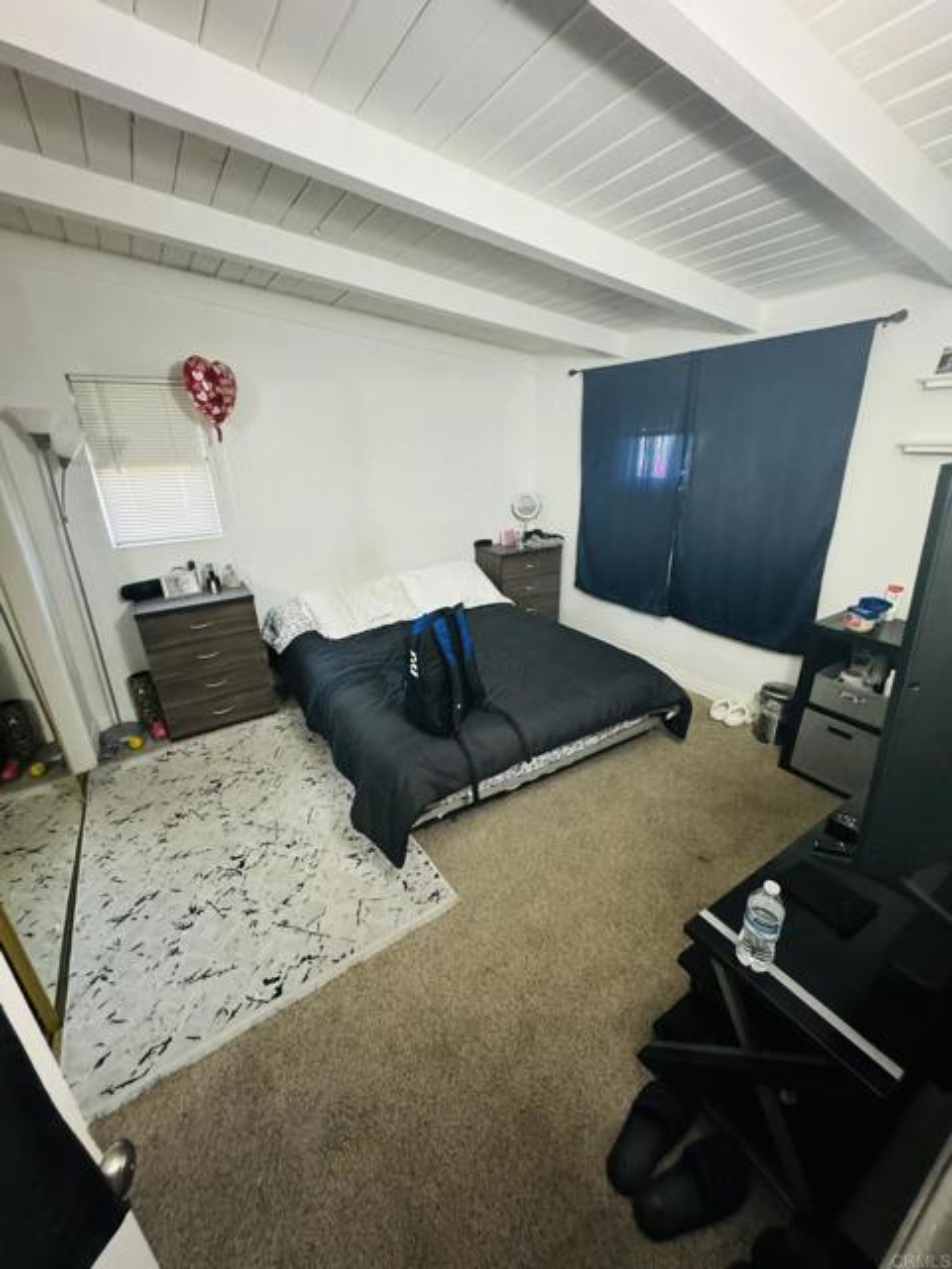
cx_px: 476
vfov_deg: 102.1
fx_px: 513
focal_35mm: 14
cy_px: 634
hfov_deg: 85.7
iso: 1250
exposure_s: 1/40
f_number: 2.2
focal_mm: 2.22
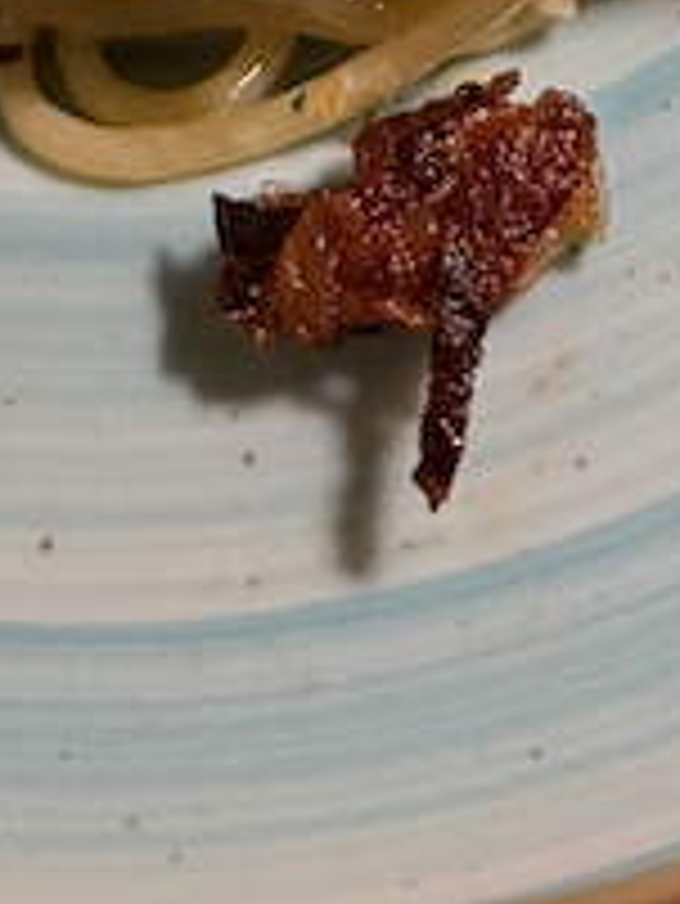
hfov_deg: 9.7
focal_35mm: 153
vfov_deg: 9.7
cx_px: 419
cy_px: -1862
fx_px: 4003
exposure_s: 1/52
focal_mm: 6.76
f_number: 1.78
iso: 200
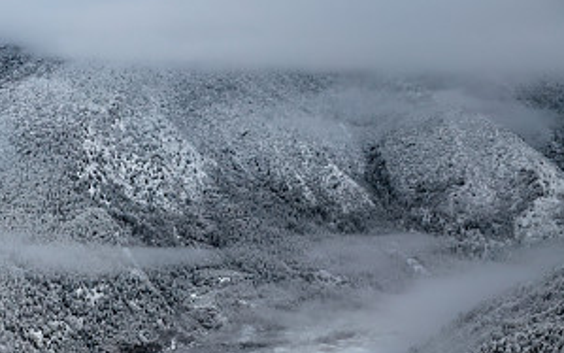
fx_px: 922
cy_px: 465
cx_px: -108
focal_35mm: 60
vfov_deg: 19.8
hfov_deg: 29.4
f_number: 2.8
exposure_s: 1/640
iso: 100
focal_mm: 8.38
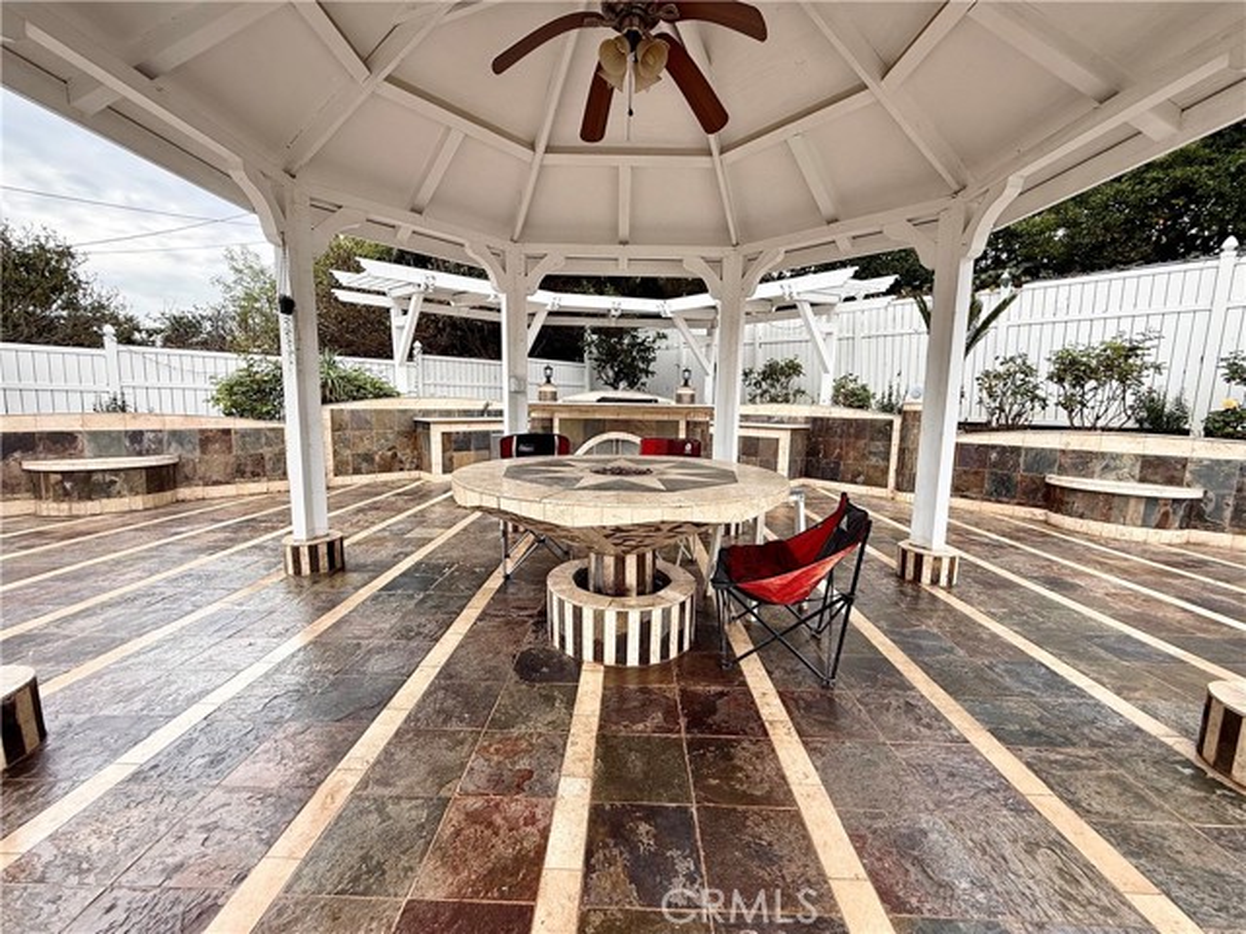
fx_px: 504
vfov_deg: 85.7
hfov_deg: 102.1
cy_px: 467
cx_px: 623
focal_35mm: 14
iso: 50
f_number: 2.2
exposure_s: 1/310
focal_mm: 2.22
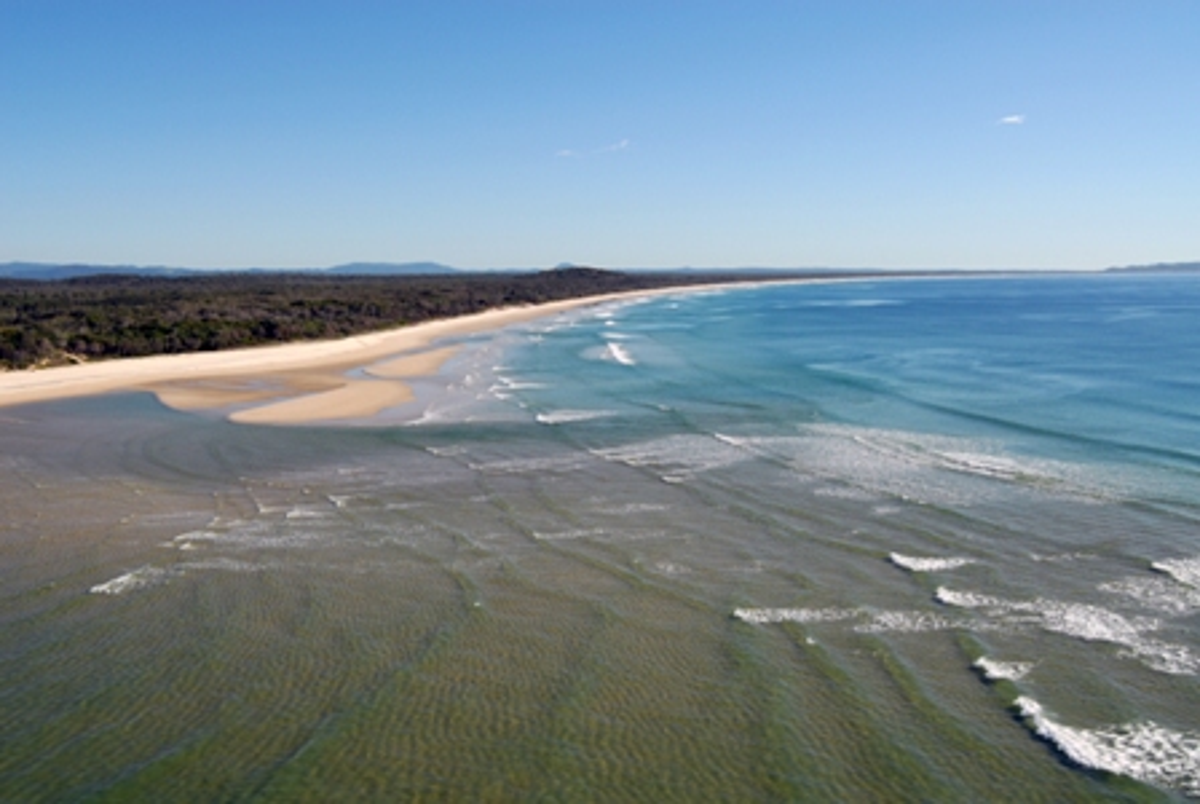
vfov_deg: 38.5
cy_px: 402
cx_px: 600
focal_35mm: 34
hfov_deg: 55.0
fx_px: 1151
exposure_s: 1/400
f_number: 10
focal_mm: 23
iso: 250
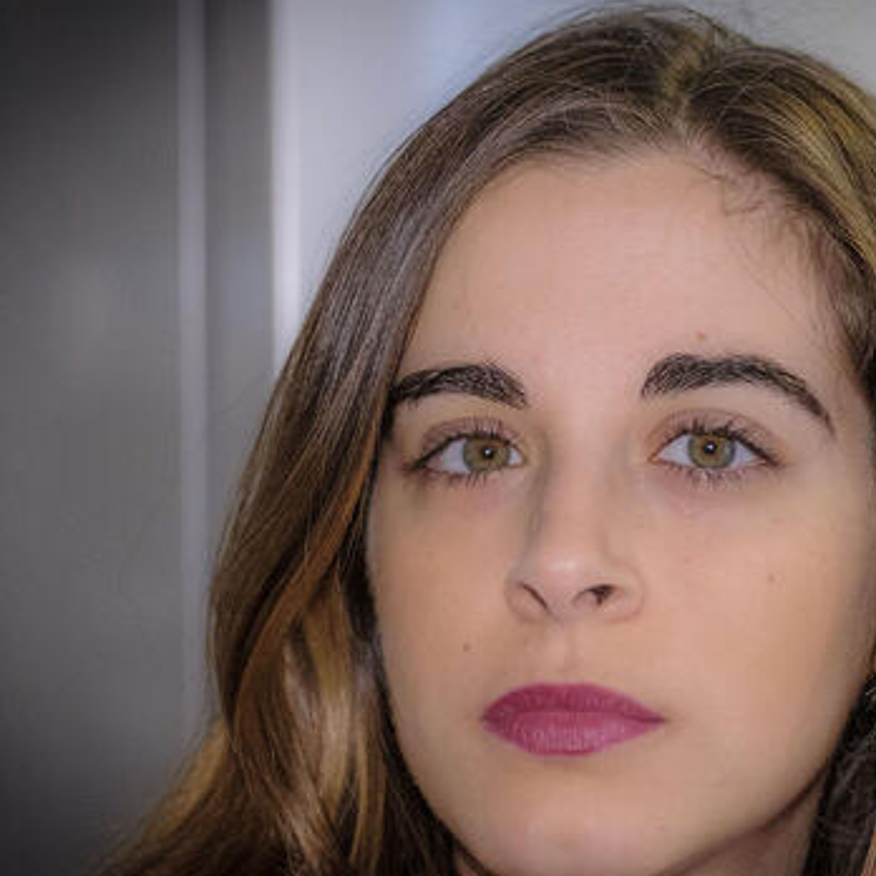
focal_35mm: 180
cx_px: 634
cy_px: 451
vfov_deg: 9.7
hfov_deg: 9.7
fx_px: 5154
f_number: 4.5
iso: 6400
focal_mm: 81.9
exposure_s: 1/100
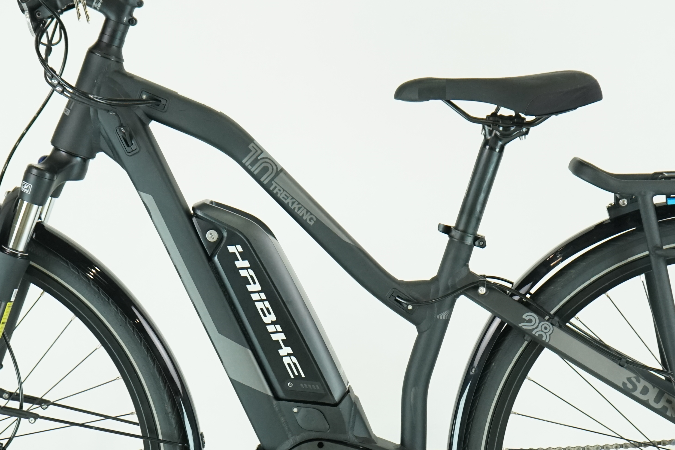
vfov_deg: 11.7
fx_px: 2194
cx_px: 337
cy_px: 326
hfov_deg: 17.5
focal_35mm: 117
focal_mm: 57
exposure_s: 1/200
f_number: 5.6
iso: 1600
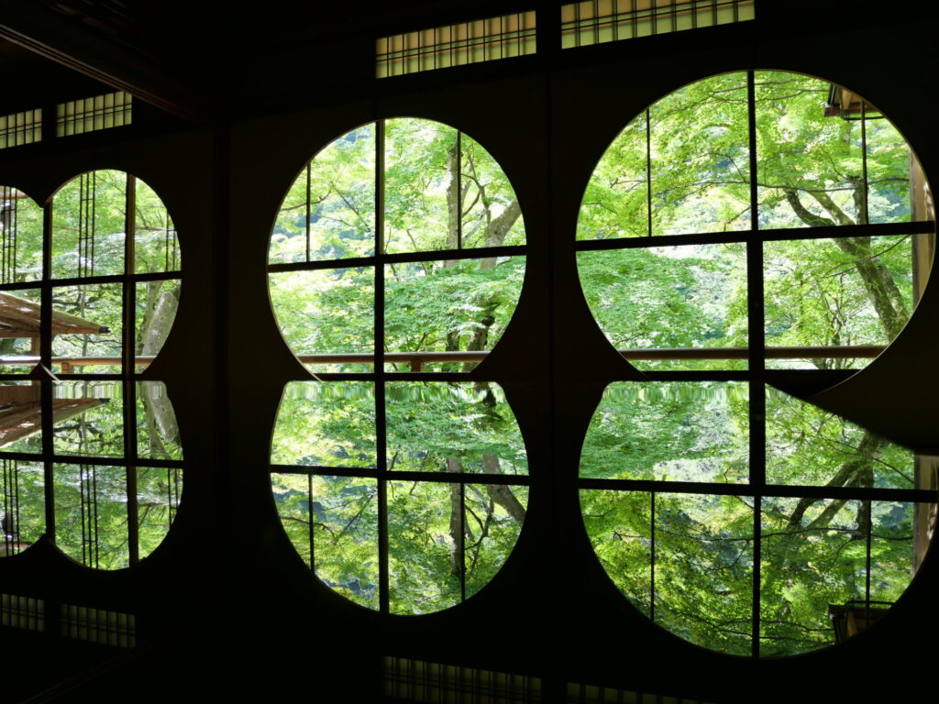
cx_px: 470
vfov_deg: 56.8
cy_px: 352
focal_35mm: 24
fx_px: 651
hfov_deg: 71.6
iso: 200
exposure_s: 1/80
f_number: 3.5
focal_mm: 12
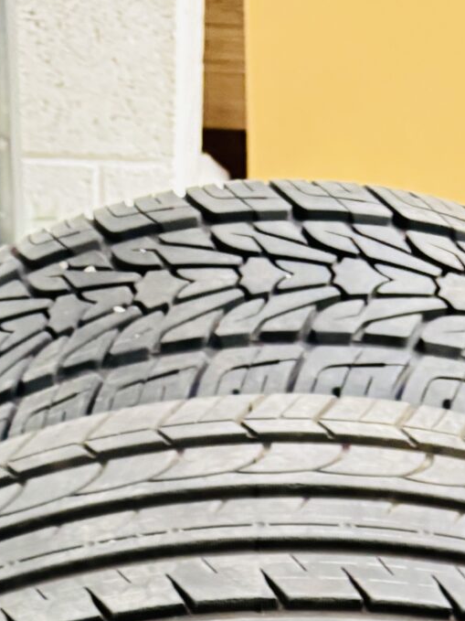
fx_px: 1756
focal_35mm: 98
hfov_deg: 15.1
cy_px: 1112
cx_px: 191
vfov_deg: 16.7
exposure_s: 1/33
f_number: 1.6
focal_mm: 5.96
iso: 500
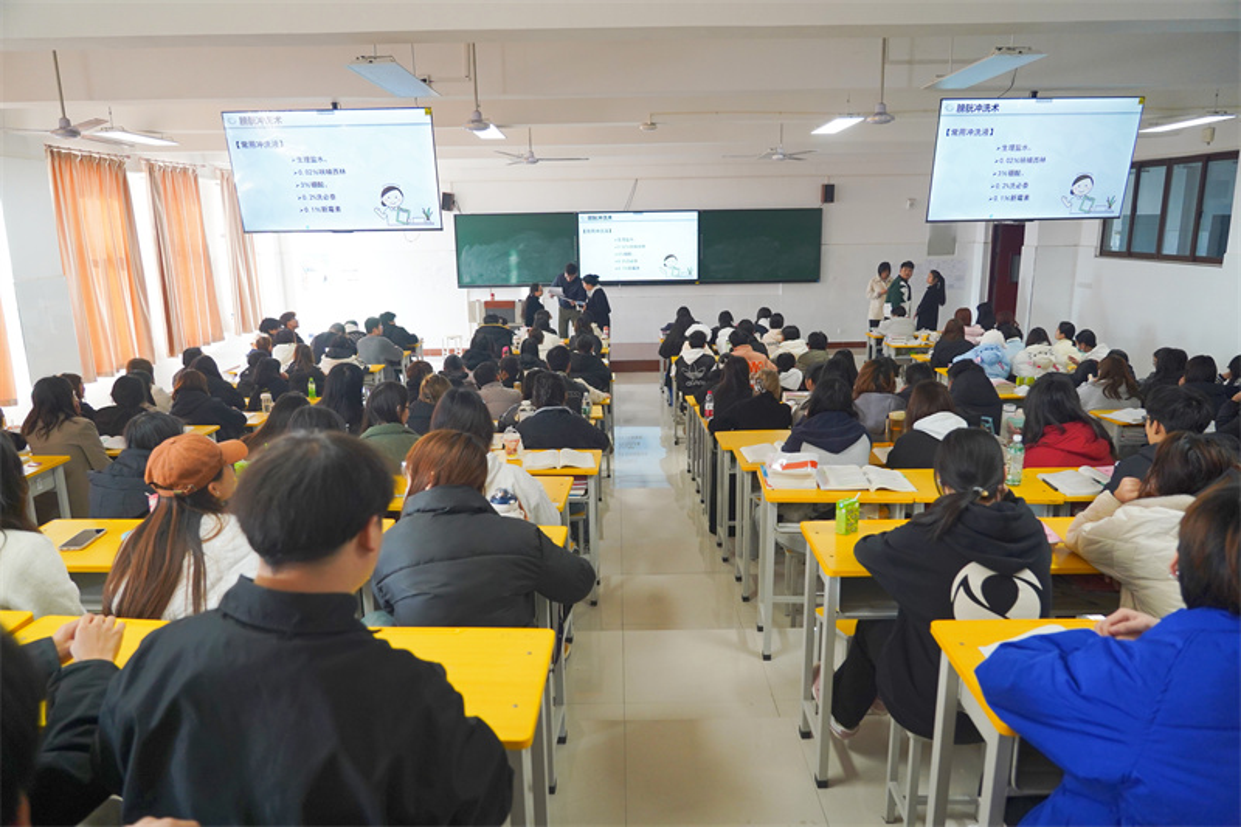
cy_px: 414
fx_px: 827
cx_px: 620
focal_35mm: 24
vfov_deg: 53.1
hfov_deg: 73.8
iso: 1250
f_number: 4
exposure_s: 1/160
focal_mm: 24
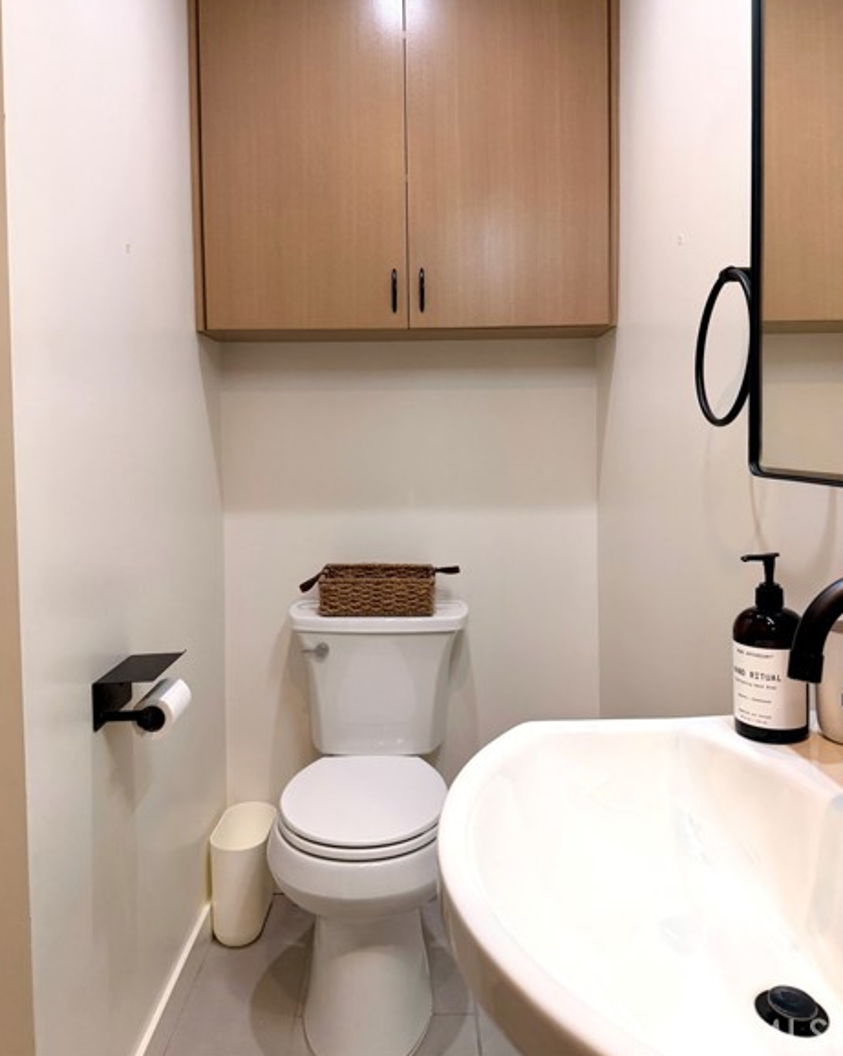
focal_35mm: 26
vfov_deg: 65.9
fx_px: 812
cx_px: 415
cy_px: 476
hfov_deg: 54.9
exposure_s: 1/120
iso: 100
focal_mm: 6.76
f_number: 1.78
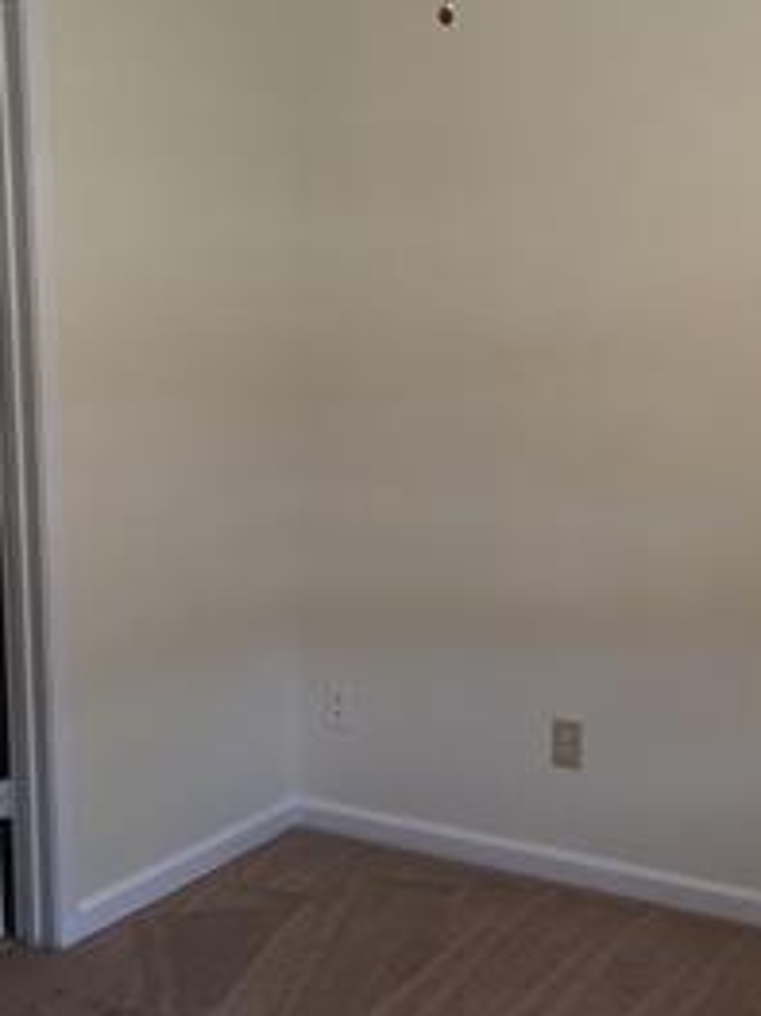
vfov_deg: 36.1
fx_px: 1555
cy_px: 587
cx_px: 448
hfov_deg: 27.5
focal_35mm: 53
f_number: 2.2
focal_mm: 4.15
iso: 100
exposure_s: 1/30
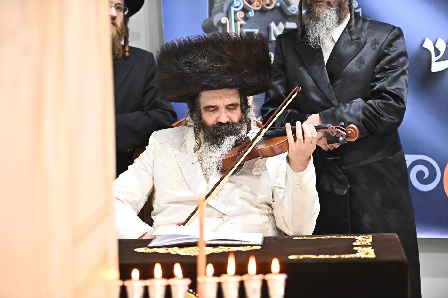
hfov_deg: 15.2
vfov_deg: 10.2
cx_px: 224
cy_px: 149
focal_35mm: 135
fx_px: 1679
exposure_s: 1/200
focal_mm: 135
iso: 3200
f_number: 3.2
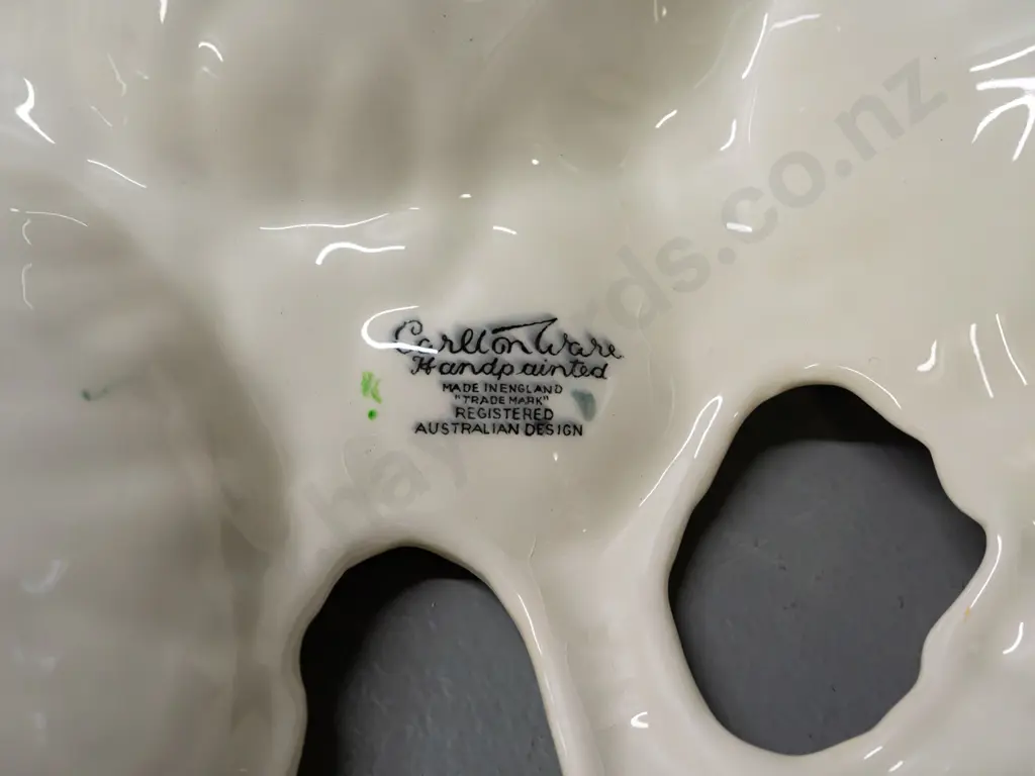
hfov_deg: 30.3
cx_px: 518
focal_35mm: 64
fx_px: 1914
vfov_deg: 22.9
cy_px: 388
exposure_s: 1/250
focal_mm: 32
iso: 3200
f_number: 5.6
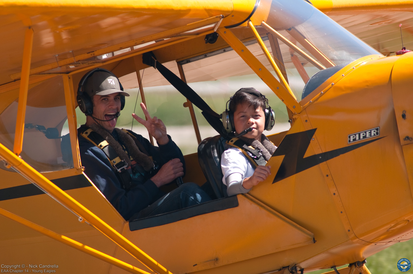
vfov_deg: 3.0
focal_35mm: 450
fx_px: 5156
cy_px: 137
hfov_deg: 4.6
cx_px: 206
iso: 100
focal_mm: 300
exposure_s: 1/320
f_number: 6.3
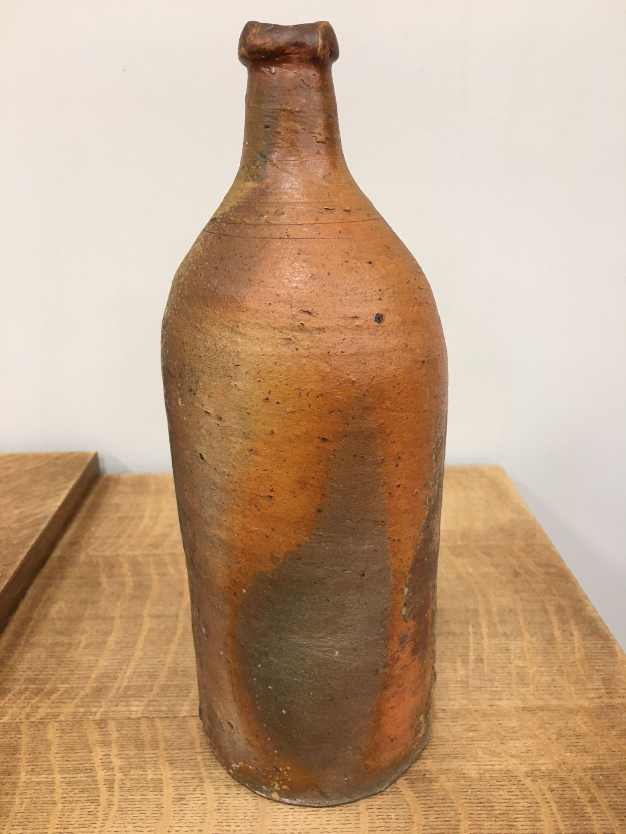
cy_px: 417
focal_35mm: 29
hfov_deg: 48.2
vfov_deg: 61.7
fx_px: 699
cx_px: 313
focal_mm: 4.15
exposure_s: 1/33
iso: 125
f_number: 2.2
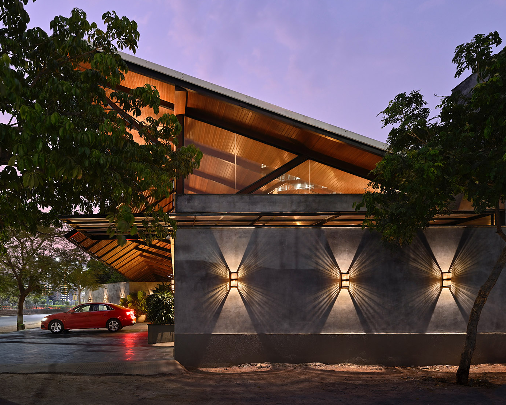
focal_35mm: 24
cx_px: 209
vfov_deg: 59.7
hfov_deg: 70.7
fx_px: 353
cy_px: 199
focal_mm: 20.5
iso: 320
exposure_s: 4
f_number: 8
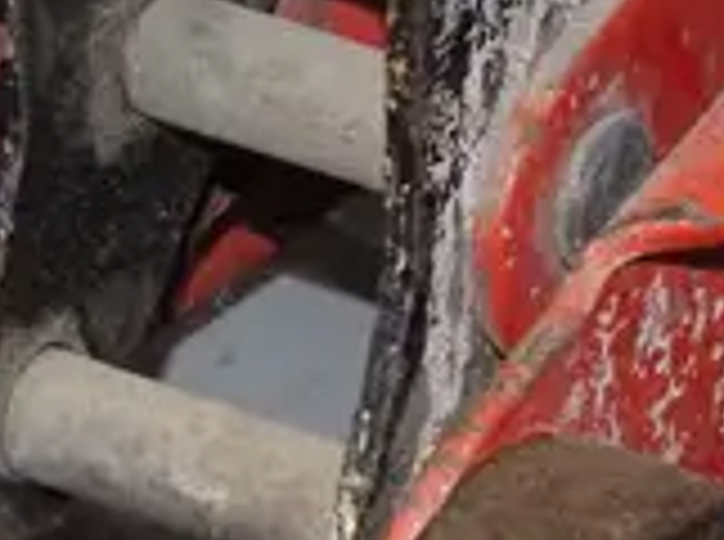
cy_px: -18
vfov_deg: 5.8
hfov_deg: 7.7
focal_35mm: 255
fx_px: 5321
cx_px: 823
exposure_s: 1/160
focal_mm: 20
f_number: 5.6
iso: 2500
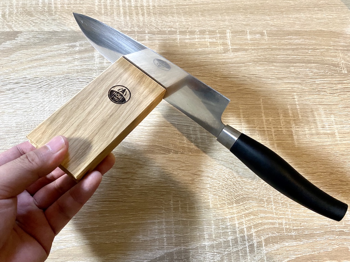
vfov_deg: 53.1
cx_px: 175
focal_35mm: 26
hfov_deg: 67.3
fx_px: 263
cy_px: 131
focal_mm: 4.25
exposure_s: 1/33
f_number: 1.8
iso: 400
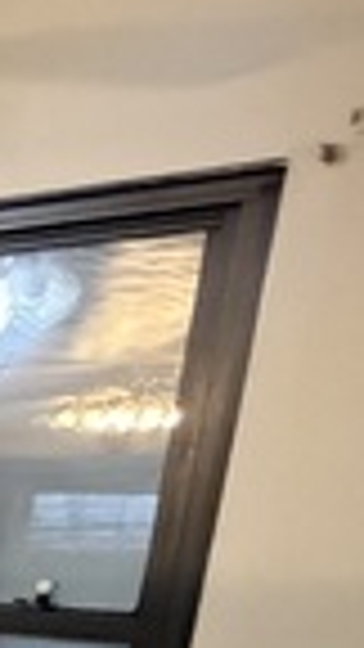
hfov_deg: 9.8
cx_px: -885
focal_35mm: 68
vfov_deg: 28.3
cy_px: 706
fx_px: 1167
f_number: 2.2
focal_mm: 2.22
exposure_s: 1/60
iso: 800
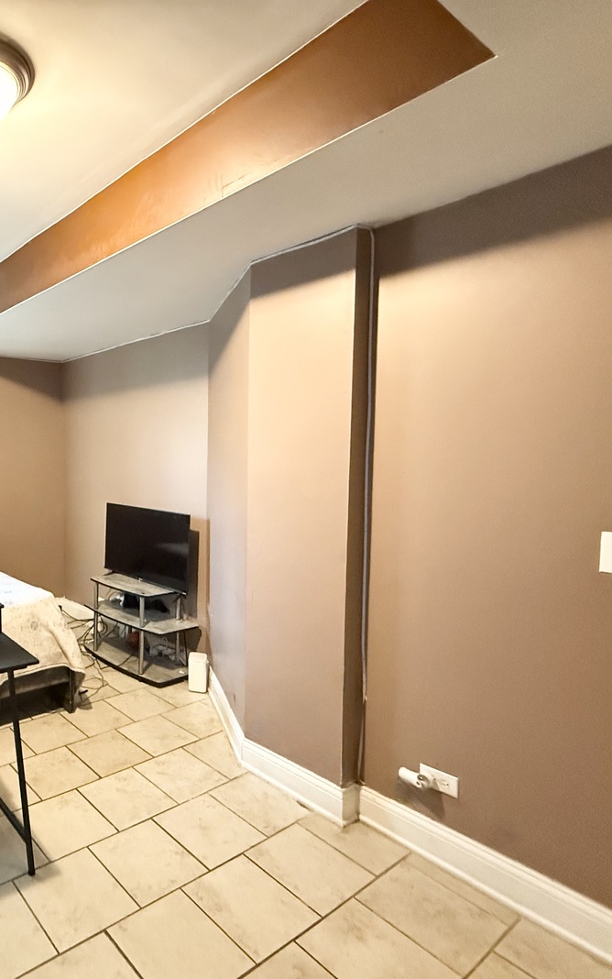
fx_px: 533
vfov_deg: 85.0
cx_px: 50
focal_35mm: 20
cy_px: 494
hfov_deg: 51.9
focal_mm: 2.22
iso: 1250
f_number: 2.2
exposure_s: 1/60
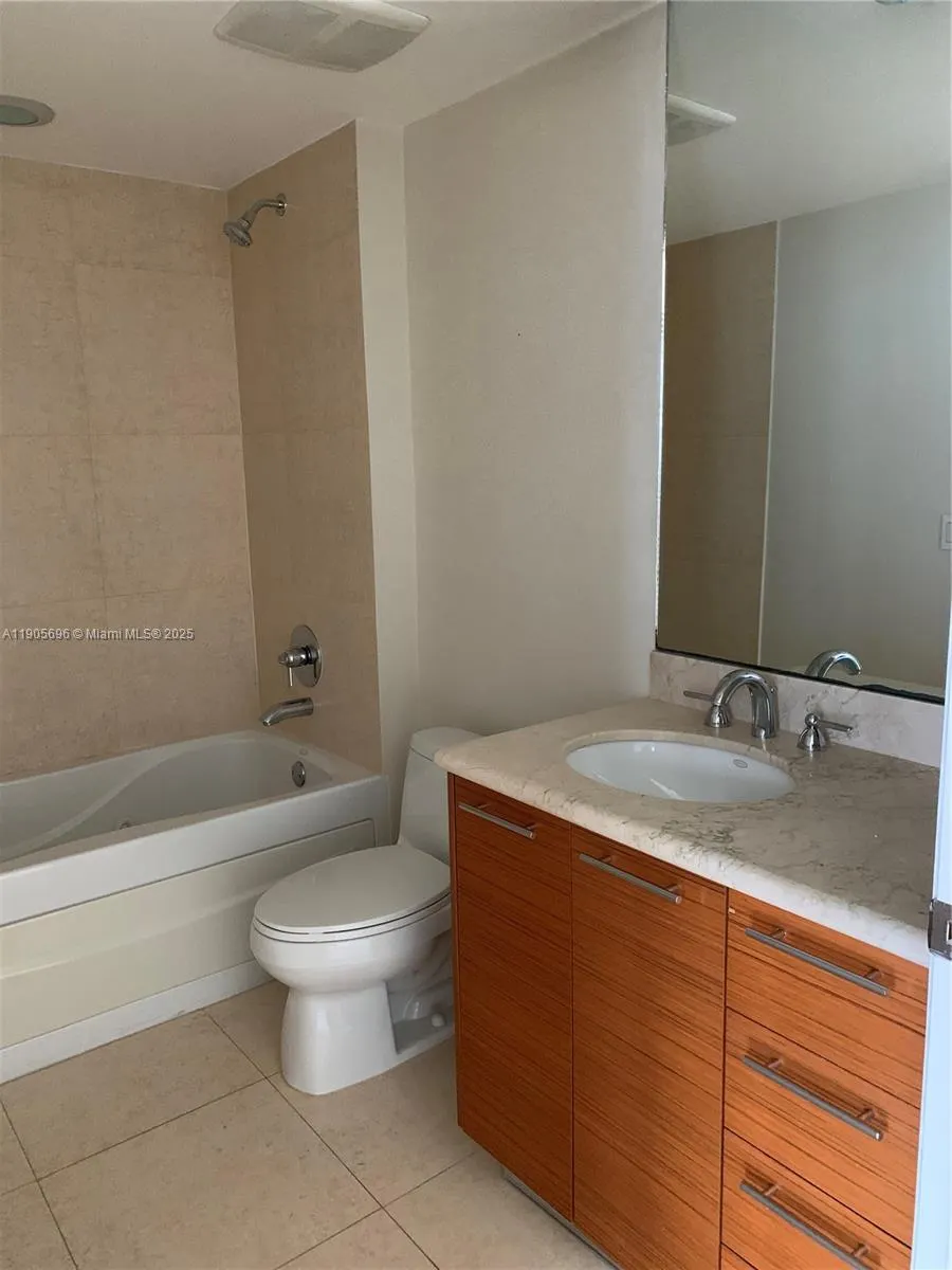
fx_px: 953
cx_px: 476
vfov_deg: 67.3
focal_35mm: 26
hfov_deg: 53.1
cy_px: 635
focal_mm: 4.25
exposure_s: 1/30
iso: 500
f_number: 1.8
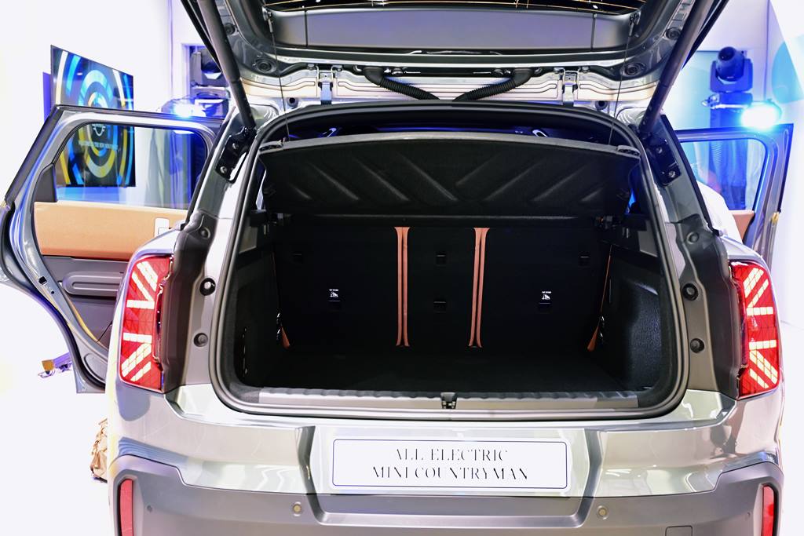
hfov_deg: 50.7
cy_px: 268
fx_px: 849
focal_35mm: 38
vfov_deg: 35.1
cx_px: 402
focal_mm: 38
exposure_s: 1/15
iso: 1600
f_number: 4
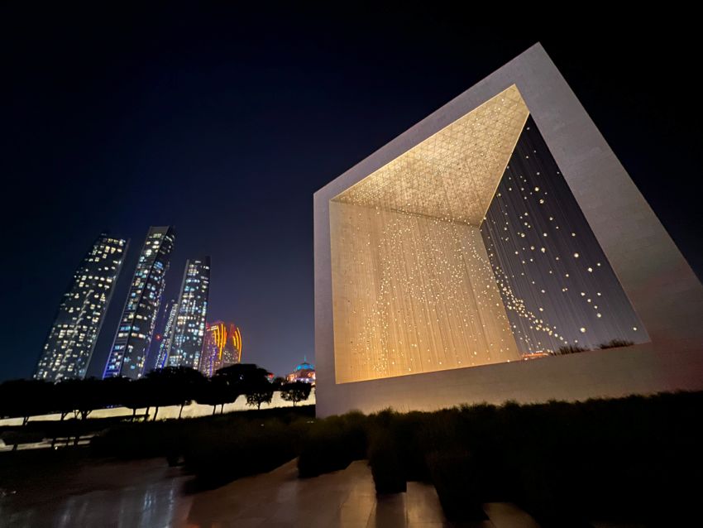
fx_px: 264
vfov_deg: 89.9
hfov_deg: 106.2
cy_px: 264
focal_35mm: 13
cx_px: 352
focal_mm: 1.57
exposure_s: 1/8
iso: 1250
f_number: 1.8
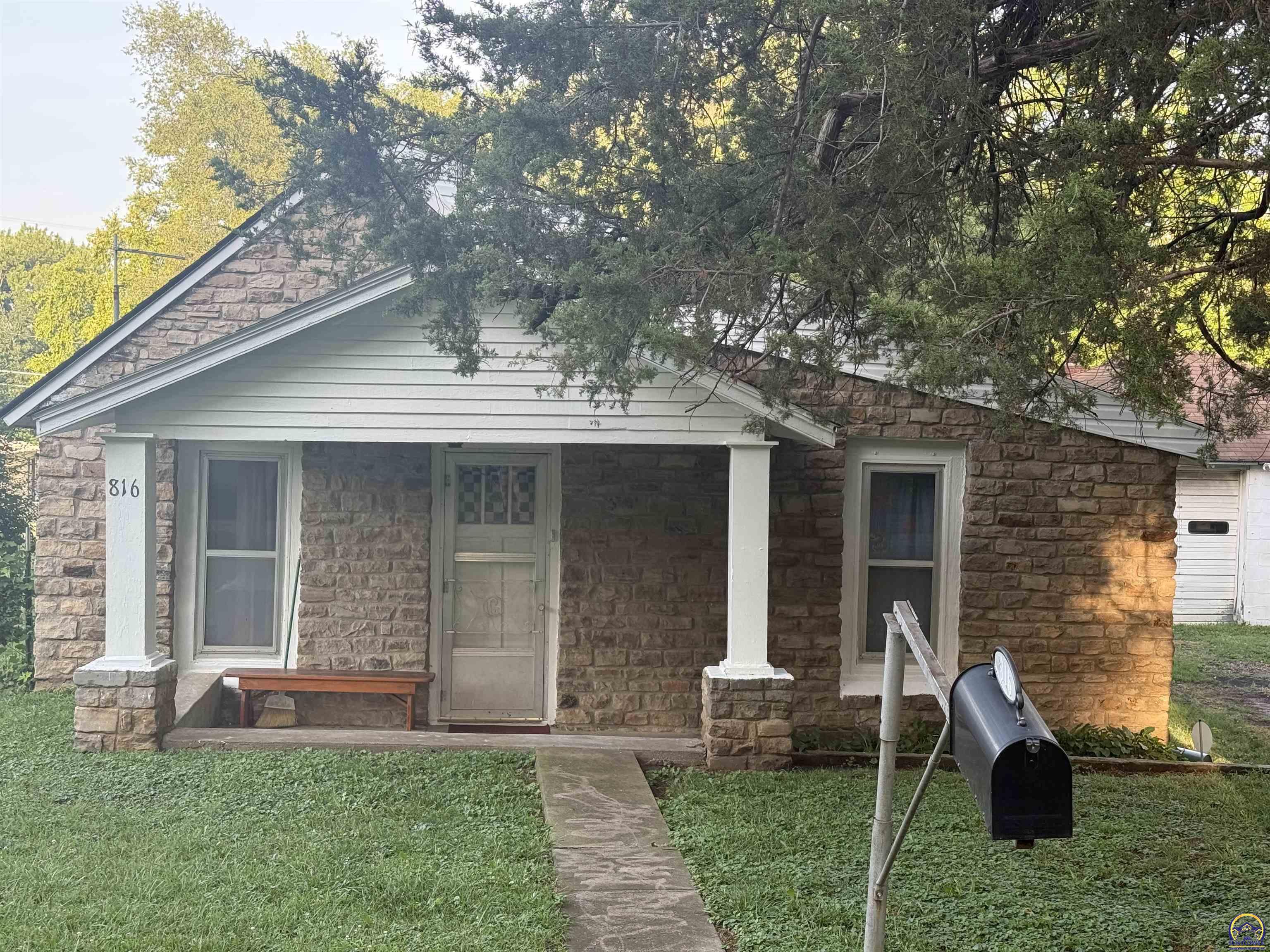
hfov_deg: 39.7
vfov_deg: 30.3
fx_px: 1761
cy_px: 476
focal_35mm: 48
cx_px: 635
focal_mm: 6.76
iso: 80
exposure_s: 1/272
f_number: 1.78
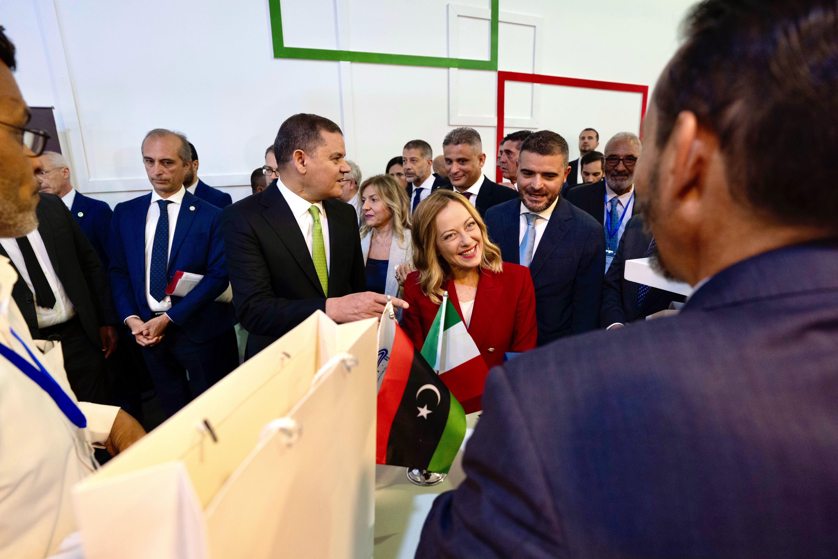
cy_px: 280
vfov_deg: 67.4
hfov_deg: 90.0
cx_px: 419
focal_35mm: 18
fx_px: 419
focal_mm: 18
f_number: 4
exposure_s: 1/160
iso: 2500
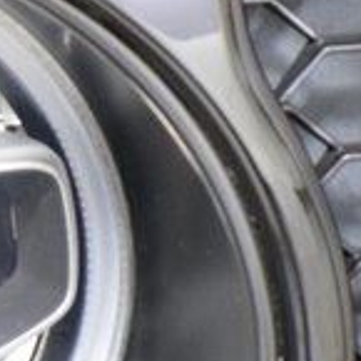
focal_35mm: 289
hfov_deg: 5.5
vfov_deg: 6.1
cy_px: 280
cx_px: 1222
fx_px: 3410
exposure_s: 1/15
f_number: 4
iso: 1600
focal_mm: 32
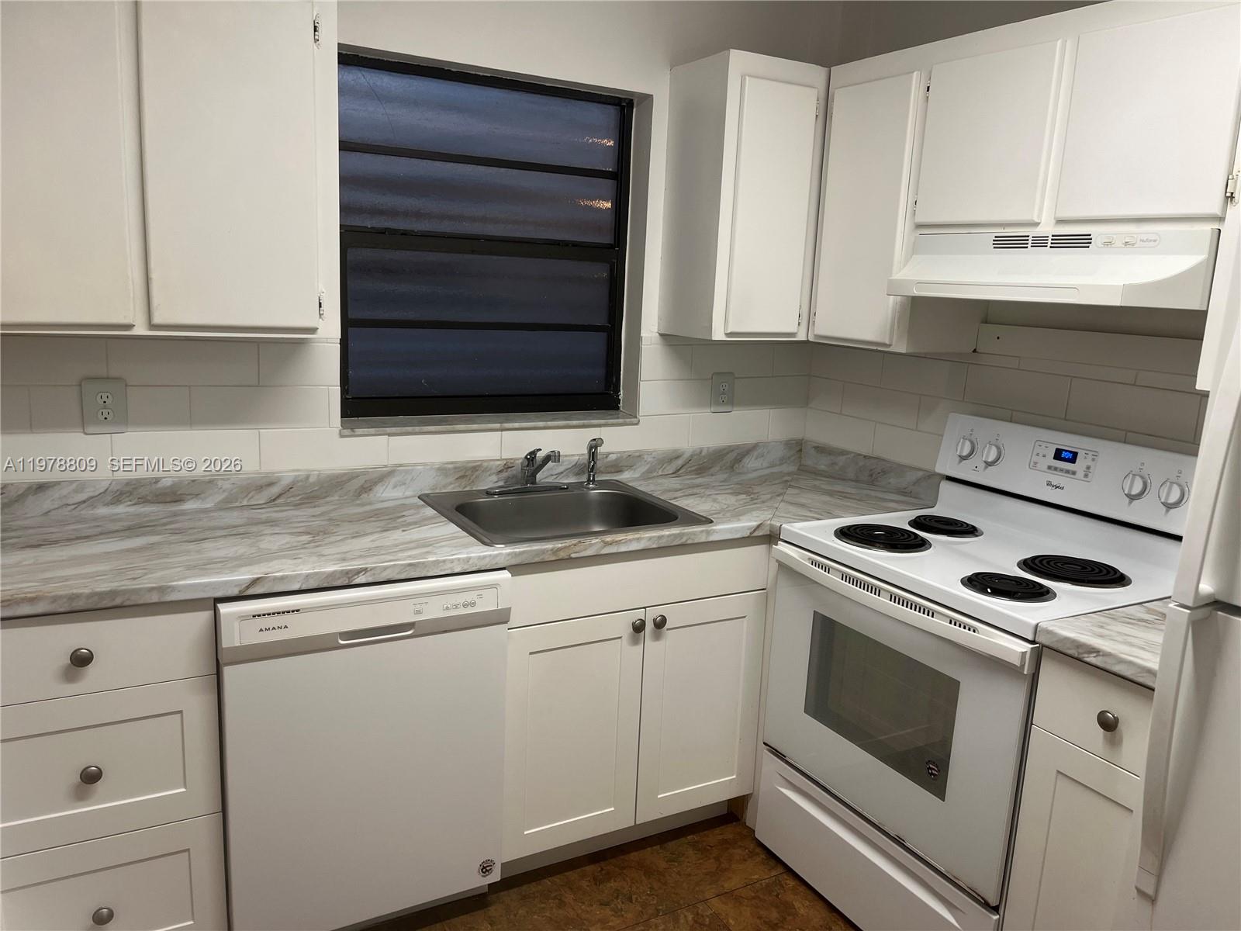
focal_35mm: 26
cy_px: 466
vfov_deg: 53.1
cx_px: 620
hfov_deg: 67.3
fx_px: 932
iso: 64
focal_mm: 5.1
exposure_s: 1/60
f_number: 1.6
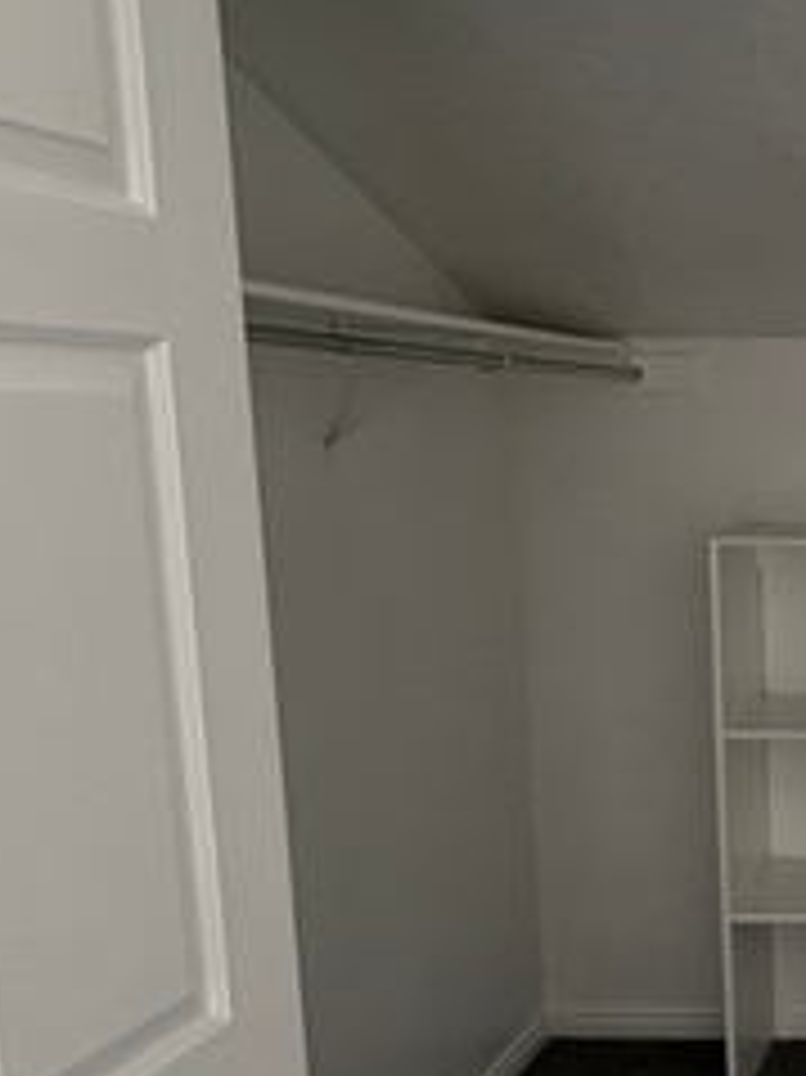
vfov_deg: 41.8
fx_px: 1398
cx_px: 1117
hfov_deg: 26.1
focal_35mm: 45
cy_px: 666
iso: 320
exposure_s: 1/71
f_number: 2.2
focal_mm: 2.22
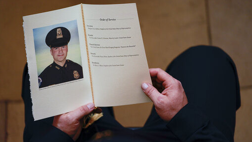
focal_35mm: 134
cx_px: 126
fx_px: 896
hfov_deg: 16.0
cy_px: 75
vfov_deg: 9.1
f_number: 2.8
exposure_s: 1/160
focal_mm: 127
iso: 800
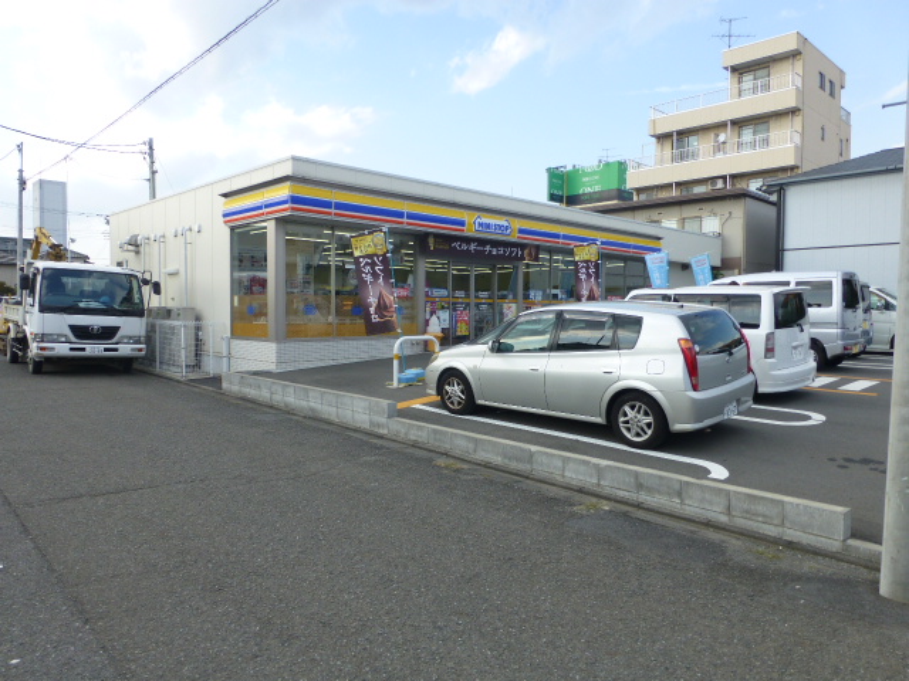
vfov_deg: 56.8
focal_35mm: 24
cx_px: 454
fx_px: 630
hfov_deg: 71.6
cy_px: 340
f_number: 4
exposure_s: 1/320
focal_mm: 4.3
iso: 100
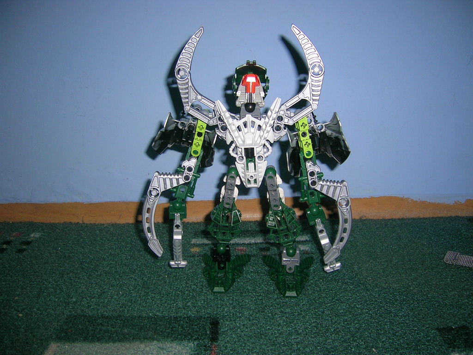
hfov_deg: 52.6
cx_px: 236
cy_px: 178
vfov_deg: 40.7
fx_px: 478
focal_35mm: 35
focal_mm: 5.4
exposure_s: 1/60.1
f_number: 2.8
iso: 50
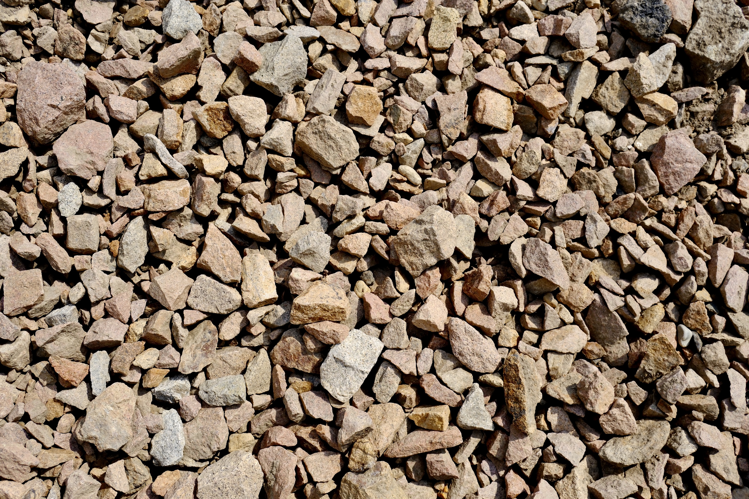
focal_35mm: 35
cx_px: 374
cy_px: 250
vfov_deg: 37.9
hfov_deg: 54.4
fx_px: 728
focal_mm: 23.3
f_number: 5.6
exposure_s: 1/1100
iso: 160
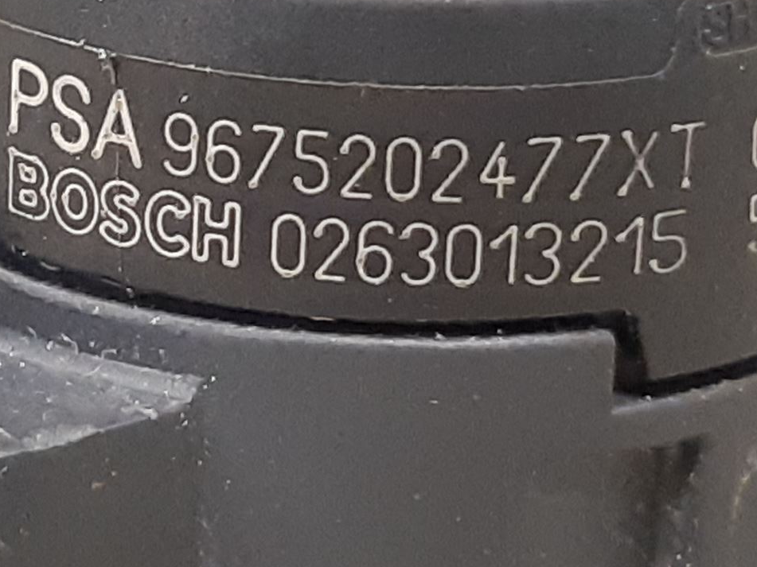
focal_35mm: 56
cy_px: 282
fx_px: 1224
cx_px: 323
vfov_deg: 26.1
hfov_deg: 34.3
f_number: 1.7
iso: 320
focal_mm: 3.93
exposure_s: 1/25
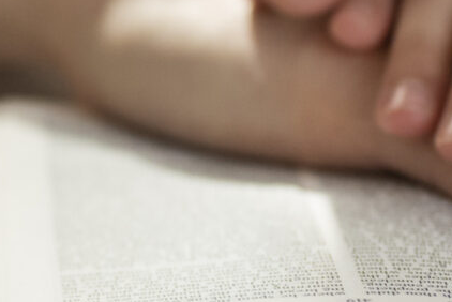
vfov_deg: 4.5
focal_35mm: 303
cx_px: -255
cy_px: 149
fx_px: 3807
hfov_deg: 6.7
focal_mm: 50
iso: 800
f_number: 2.5
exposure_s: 1/1000
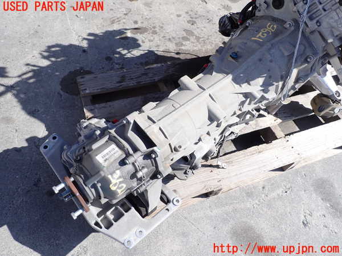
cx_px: 171
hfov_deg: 69.4
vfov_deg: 54.9
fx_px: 247
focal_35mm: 25
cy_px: 128
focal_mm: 4.5
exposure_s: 1/800
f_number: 2.8
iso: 100
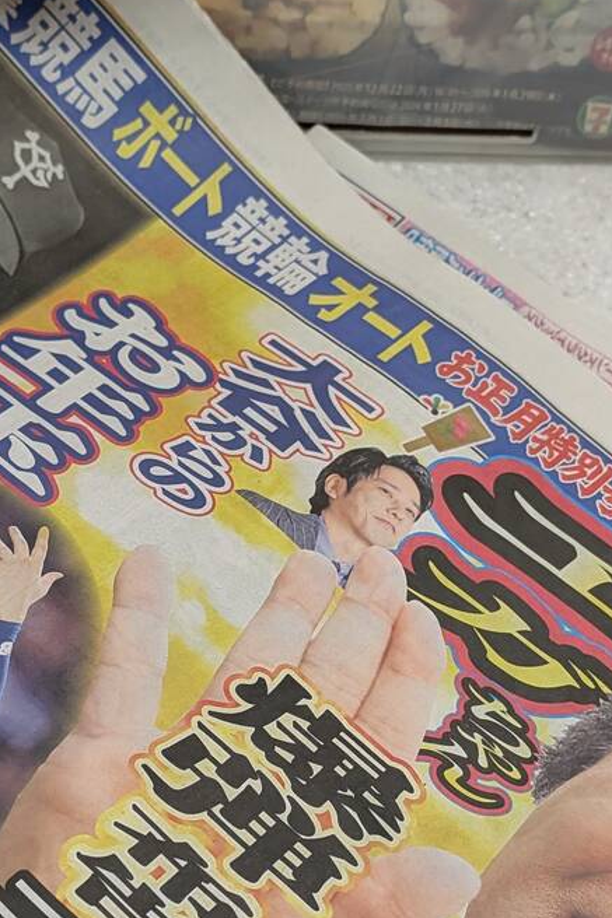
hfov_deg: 22.2
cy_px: 610
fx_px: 1556
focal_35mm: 61
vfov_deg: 32.6
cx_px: 228
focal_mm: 6.9
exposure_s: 1/448
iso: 994
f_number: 1.68
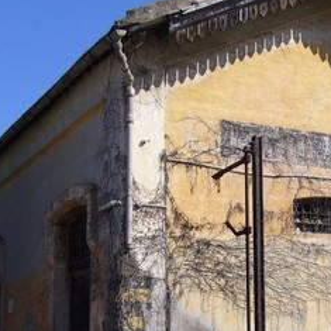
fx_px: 855
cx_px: 285
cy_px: 258
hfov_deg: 21.5
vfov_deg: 21.7
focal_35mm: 79
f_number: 5.6
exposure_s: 1/400
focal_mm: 5.8
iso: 80
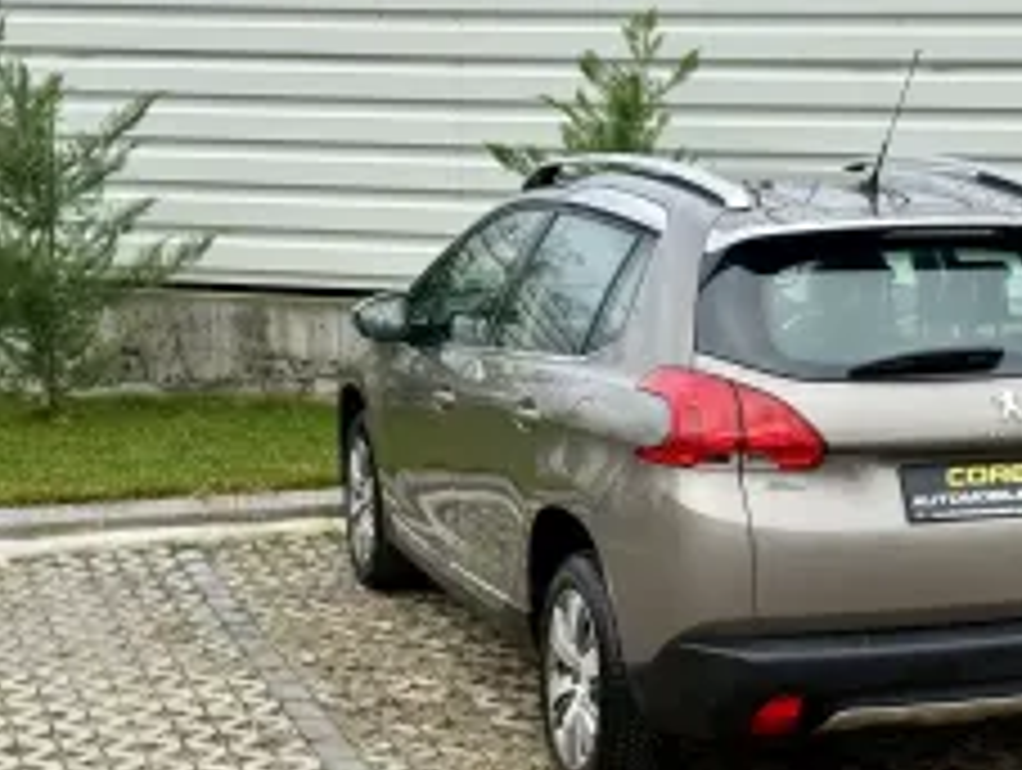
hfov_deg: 25.2
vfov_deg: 19.4
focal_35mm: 76
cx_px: 806
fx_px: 2247
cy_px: 387
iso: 80
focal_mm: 6.76
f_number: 1.78
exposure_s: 1/1484
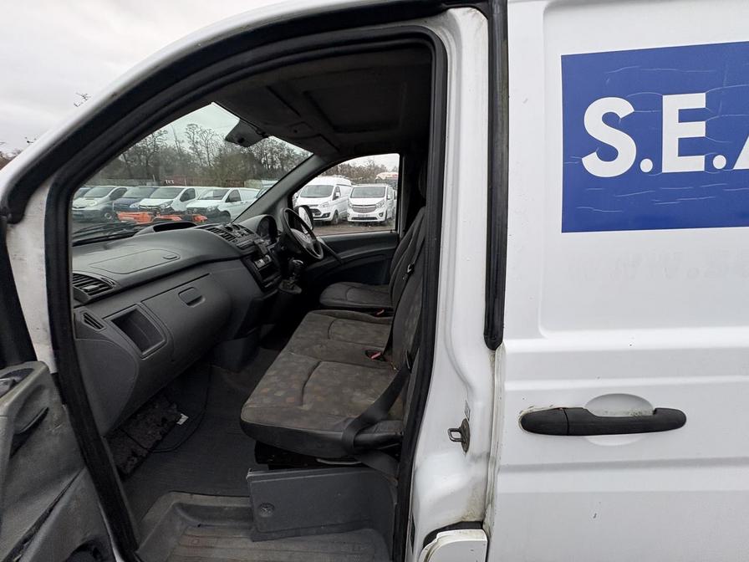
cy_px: 281
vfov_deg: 85.7
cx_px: 374
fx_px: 303
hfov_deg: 102.1
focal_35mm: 14
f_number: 2.2
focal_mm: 2.22
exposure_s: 1/183
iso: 40
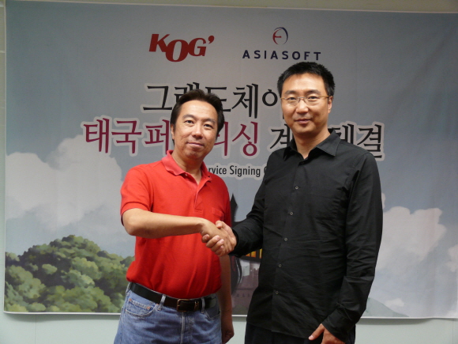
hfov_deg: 33.8
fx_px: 754
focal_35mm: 57
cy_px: 172
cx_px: 229
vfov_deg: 25.7
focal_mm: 12.1
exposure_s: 1/15
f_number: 3.2
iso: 200
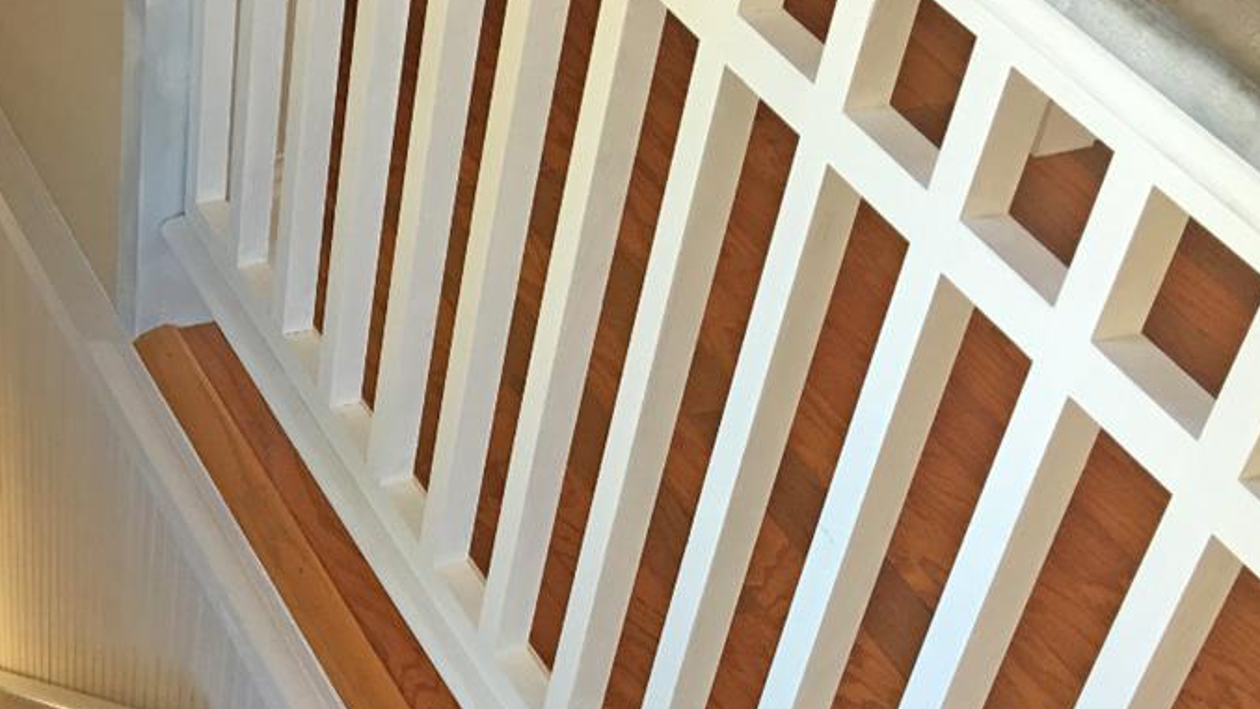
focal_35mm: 70
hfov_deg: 29.0
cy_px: 988
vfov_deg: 16.1
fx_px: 2339
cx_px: 147
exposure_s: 1/15
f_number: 2.2
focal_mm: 4.15
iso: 25
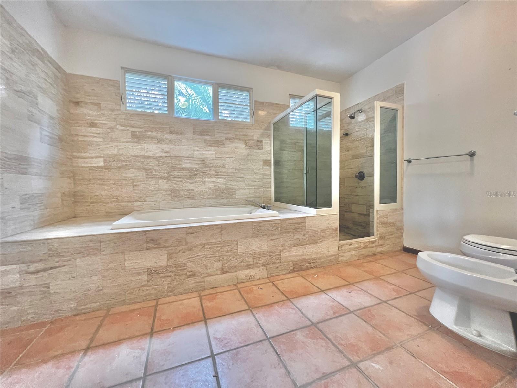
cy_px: 194
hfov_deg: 106.2
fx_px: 194
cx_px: 258
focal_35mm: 13
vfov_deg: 89.9
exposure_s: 1/60
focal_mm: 1.57
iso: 500
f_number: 1.8
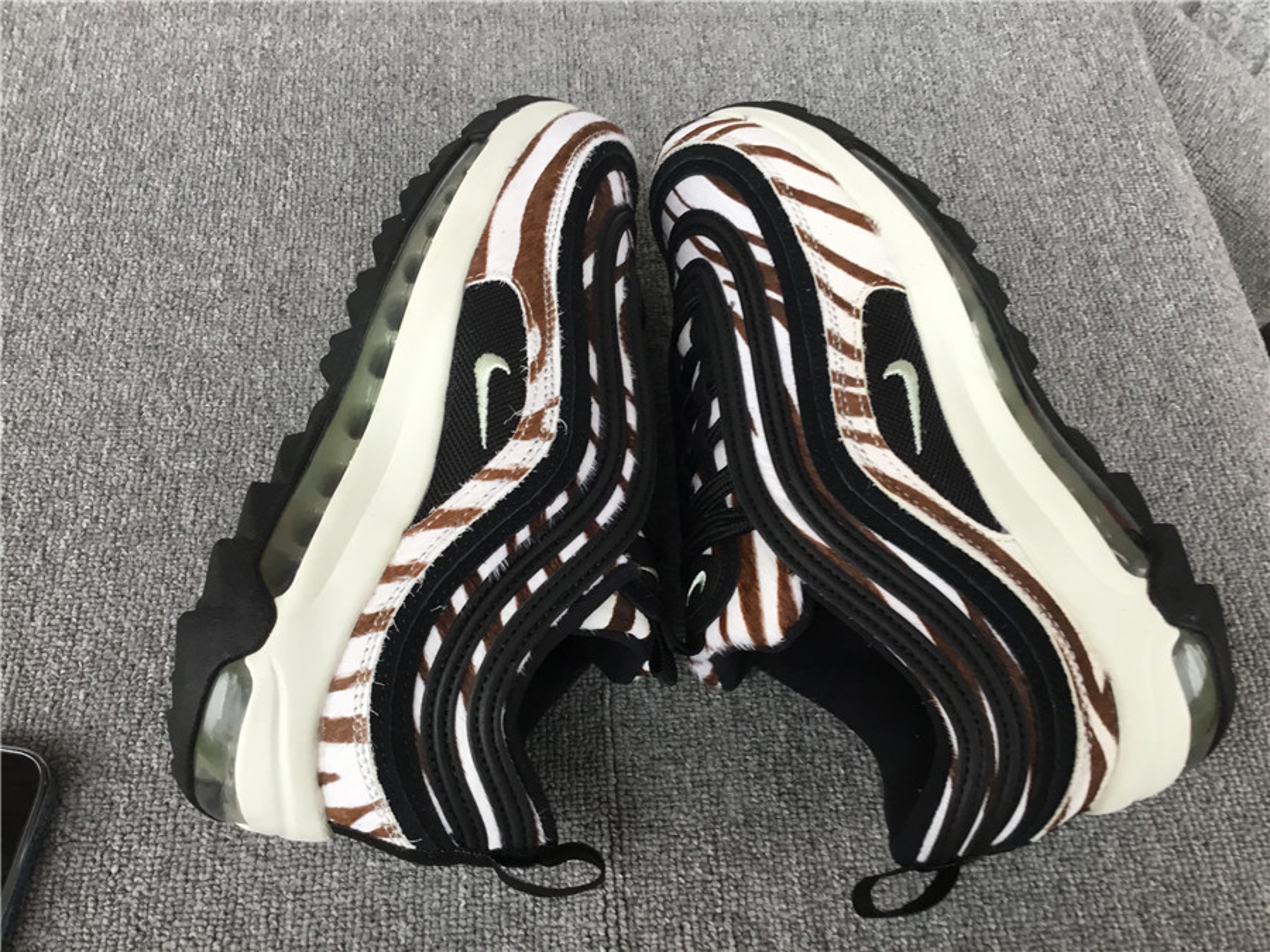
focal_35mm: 31
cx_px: 635
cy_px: 476
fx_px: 1137
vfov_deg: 45.4
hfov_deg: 58.4
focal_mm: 3.3
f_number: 2.4
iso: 25
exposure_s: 1/33
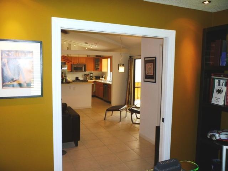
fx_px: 191
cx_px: 114
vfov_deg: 48.2
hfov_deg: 61.7
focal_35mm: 29
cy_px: 86
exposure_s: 1/30
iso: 100
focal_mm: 5.2
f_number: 3.3
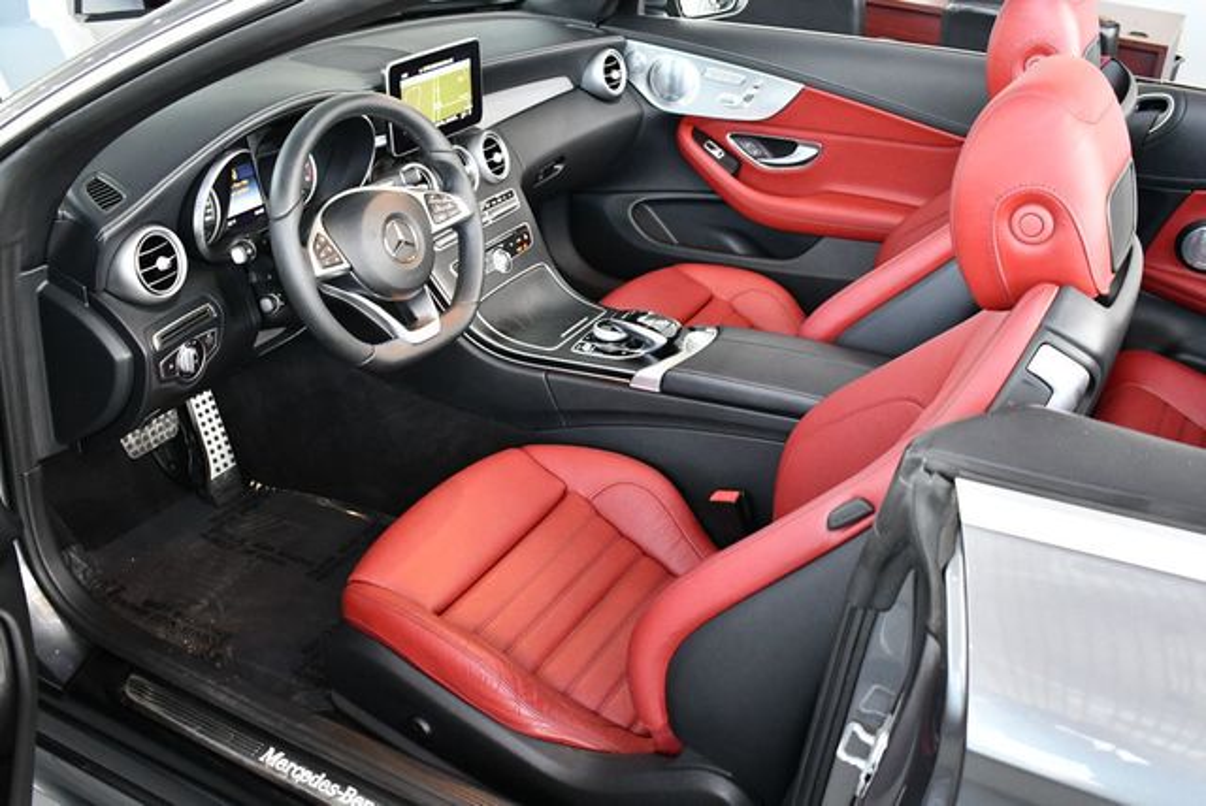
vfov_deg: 36.9
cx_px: 603
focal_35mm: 36
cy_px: 403
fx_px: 1207
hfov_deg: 53.1
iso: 2200
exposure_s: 1/125
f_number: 3.5
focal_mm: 18
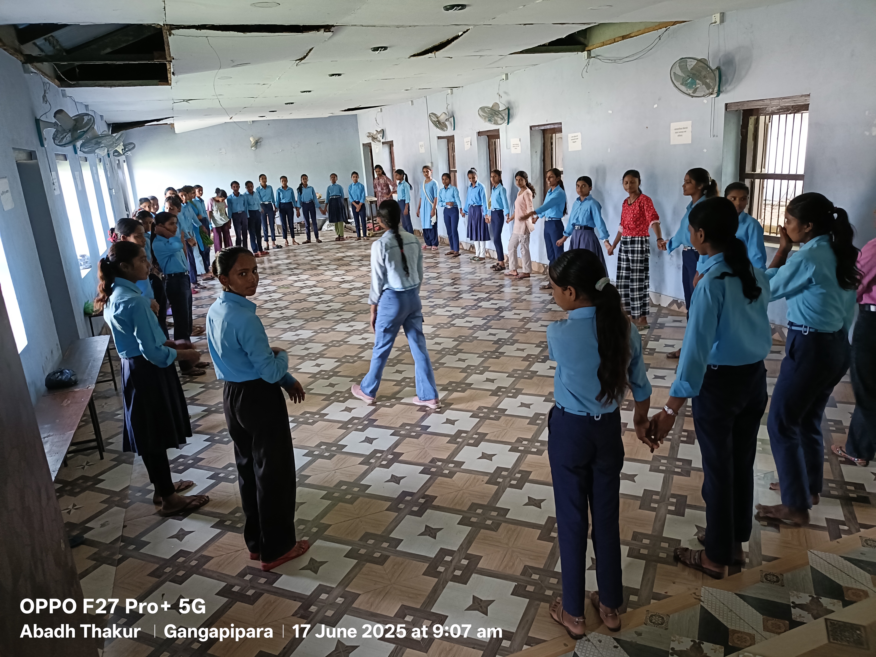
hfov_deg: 69.4
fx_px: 633
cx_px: 438
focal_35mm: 25
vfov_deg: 54.9
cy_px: 328
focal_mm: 4.7
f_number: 1.7
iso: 2317
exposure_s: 1/50
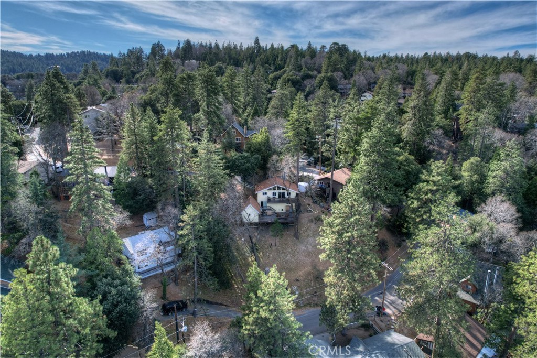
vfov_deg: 57.2
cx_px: 268
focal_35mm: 22
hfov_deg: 78.6
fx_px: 328
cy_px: 179
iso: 110
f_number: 2.8
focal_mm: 8.4
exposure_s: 1/2000
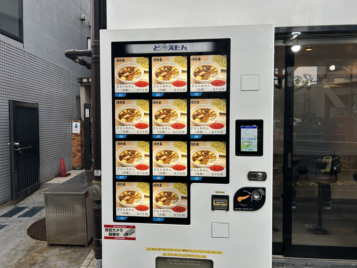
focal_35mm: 26
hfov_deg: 67.3
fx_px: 268
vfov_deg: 53.1
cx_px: 178
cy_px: 134
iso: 50
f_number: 1.5
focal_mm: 5.7
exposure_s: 1/383
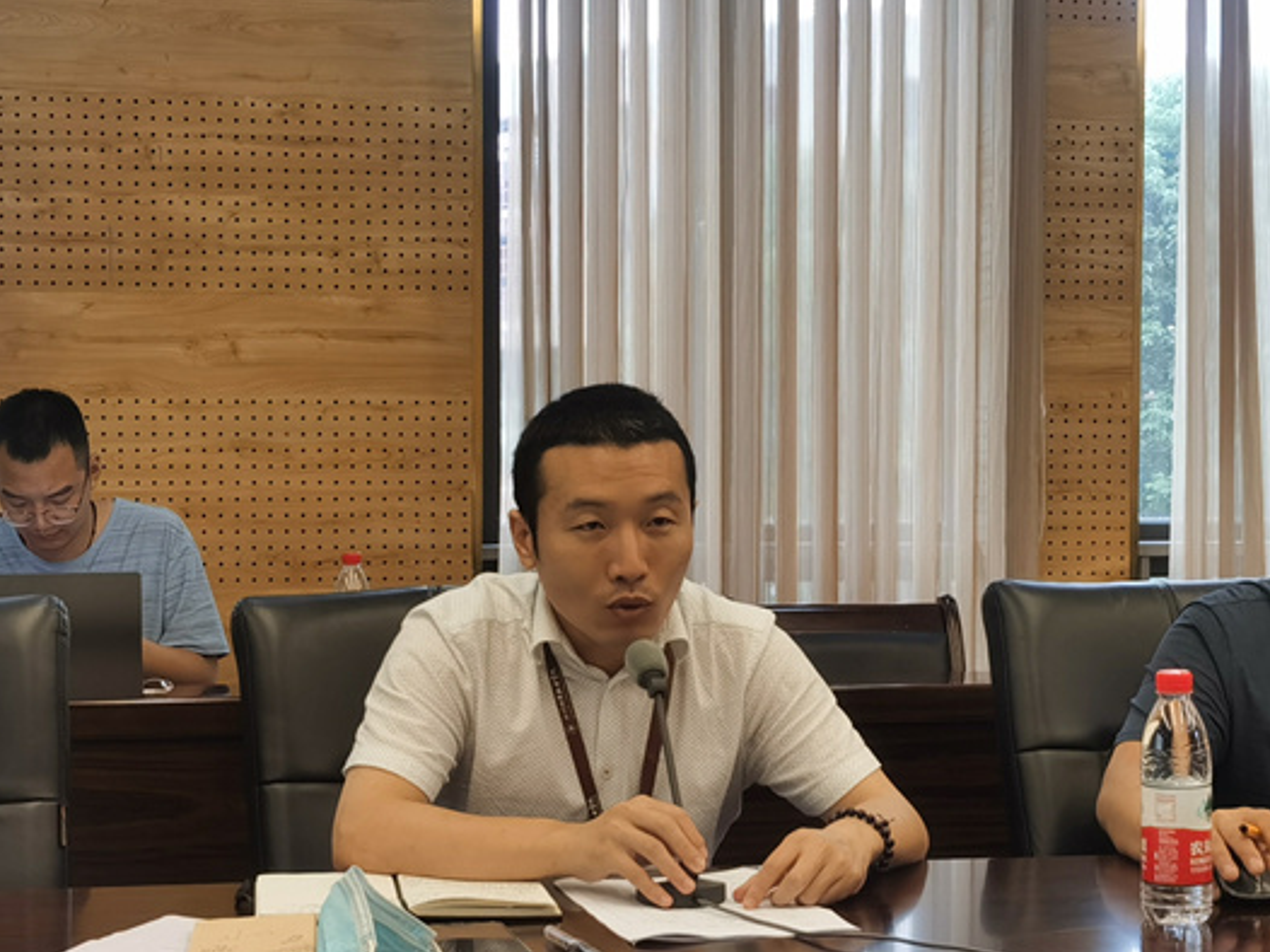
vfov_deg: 19.4
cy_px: 475
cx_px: 756
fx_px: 2787
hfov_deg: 25.6
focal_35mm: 76
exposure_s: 1/100
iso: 100
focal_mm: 5.56
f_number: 1.6
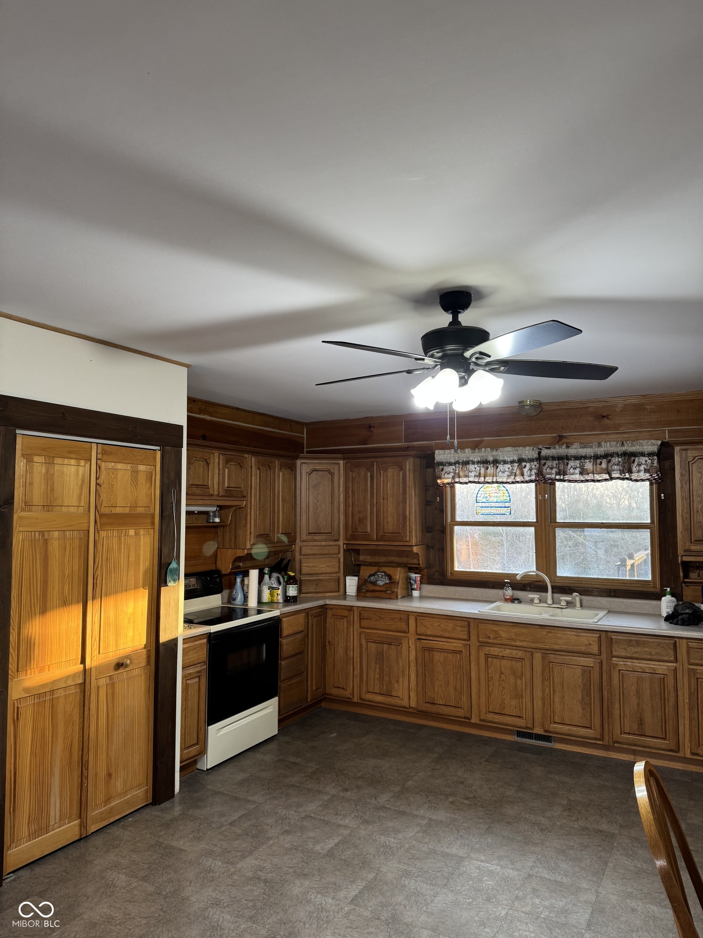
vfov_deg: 71.6
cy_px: 469
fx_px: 650
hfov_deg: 56.8
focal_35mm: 24
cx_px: 352
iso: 125
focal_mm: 6.76
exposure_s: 1/60
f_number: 1.78
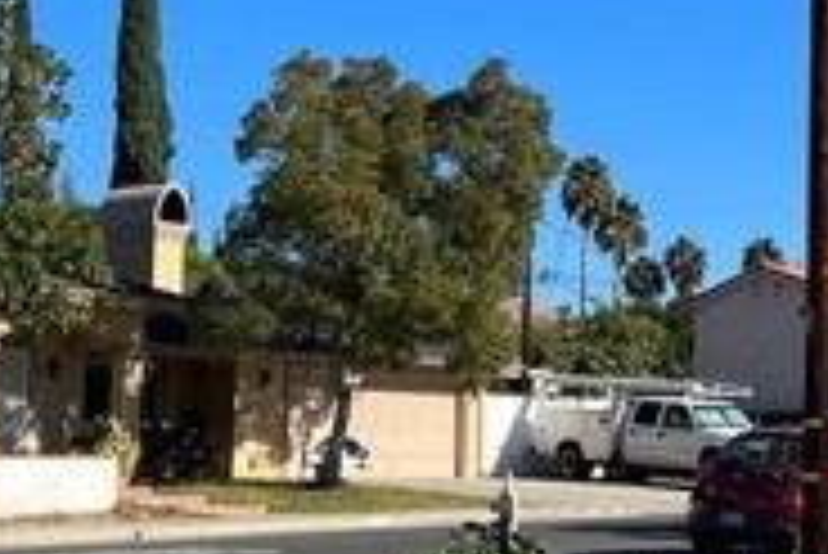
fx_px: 2164
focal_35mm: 94
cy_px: 189
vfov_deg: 14.6
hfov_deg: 21.2
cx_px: 738
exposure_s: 1/3968
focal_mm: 5.7
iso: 50
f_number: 1.5
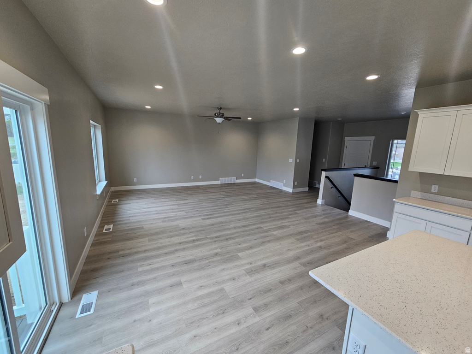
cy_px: 177
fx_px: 177
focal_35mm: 13
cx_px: 236
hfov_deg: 106.2
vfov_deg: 89.9
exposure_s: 1/60
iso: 80
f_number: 2.2
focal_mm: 2.2
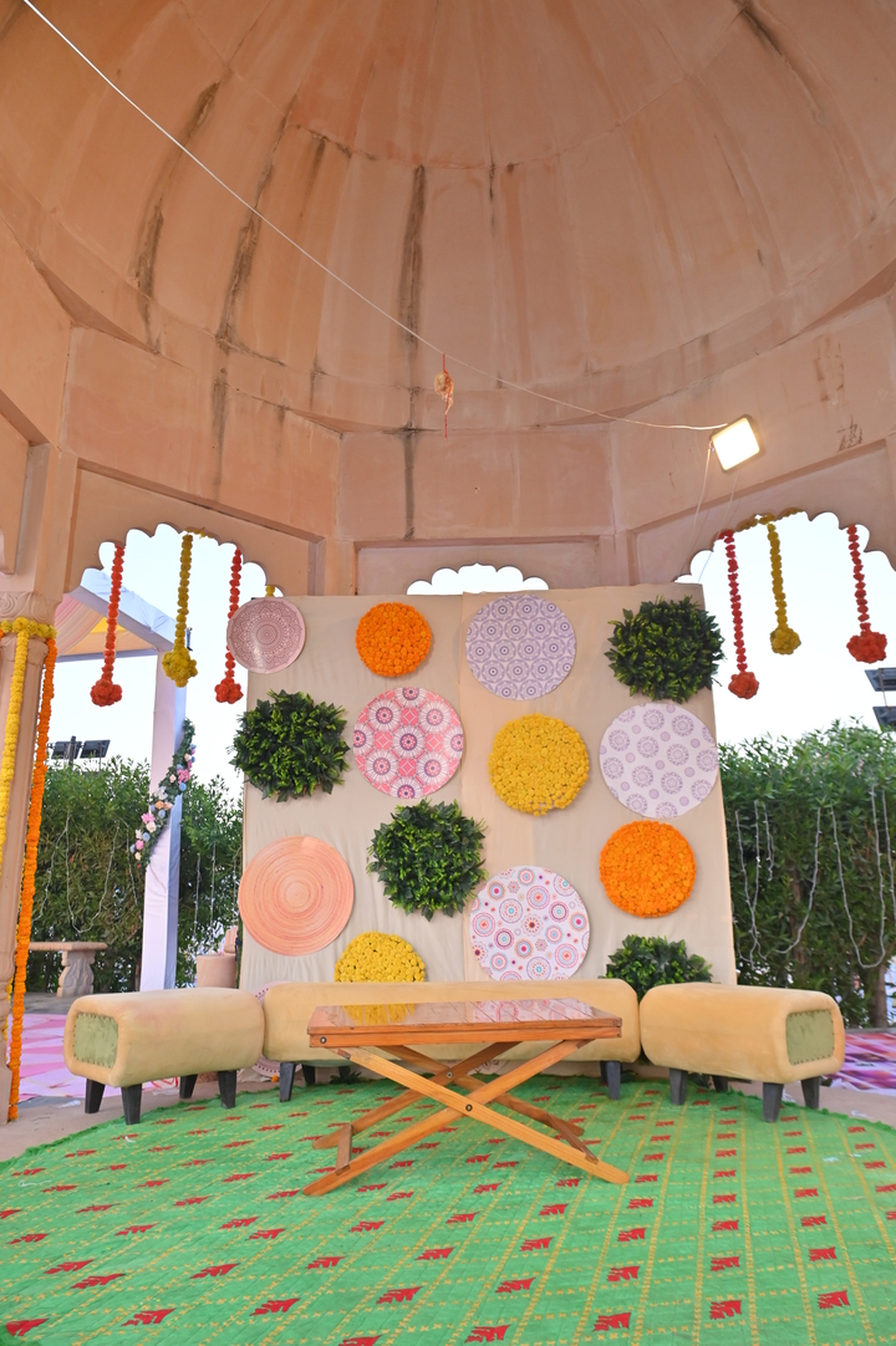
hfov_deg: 53.1
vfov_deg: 73.8
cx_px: 448
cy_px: 673
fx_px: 897
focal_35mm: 24
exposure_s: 1/200
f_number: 5
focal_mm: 24
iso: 1250
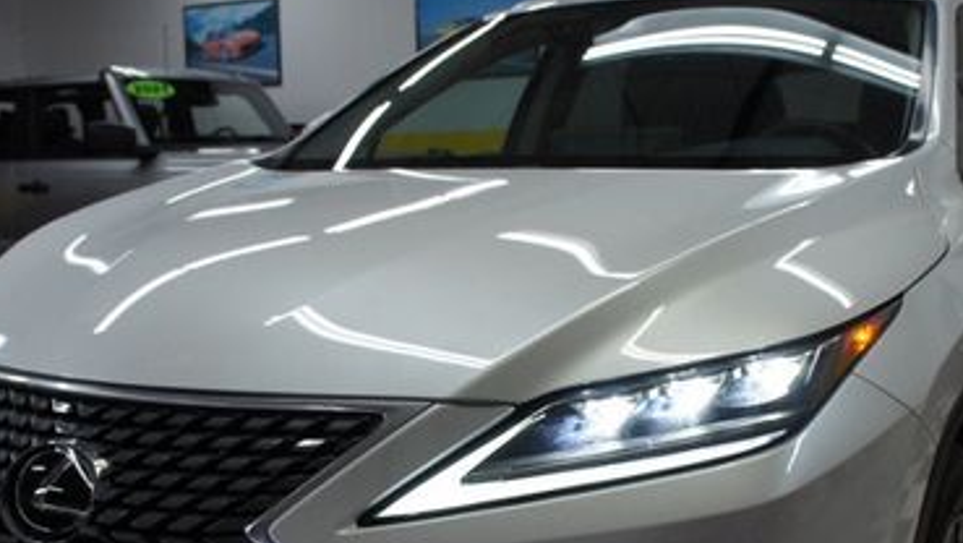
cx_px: 553
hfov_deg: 42.0
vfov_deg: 24.1
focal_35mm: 49
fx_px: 1252
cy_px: 431
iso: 800
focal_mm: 18
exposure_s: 1/200
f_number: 4.5
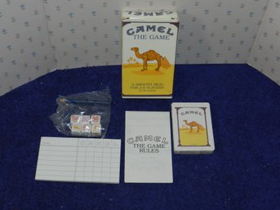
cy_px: 105
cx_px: 140
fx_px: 429
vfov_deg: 27.5
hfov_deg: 36.2
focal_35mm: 53
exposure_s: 1/30
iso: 200
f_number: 4.4
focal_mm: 9.4
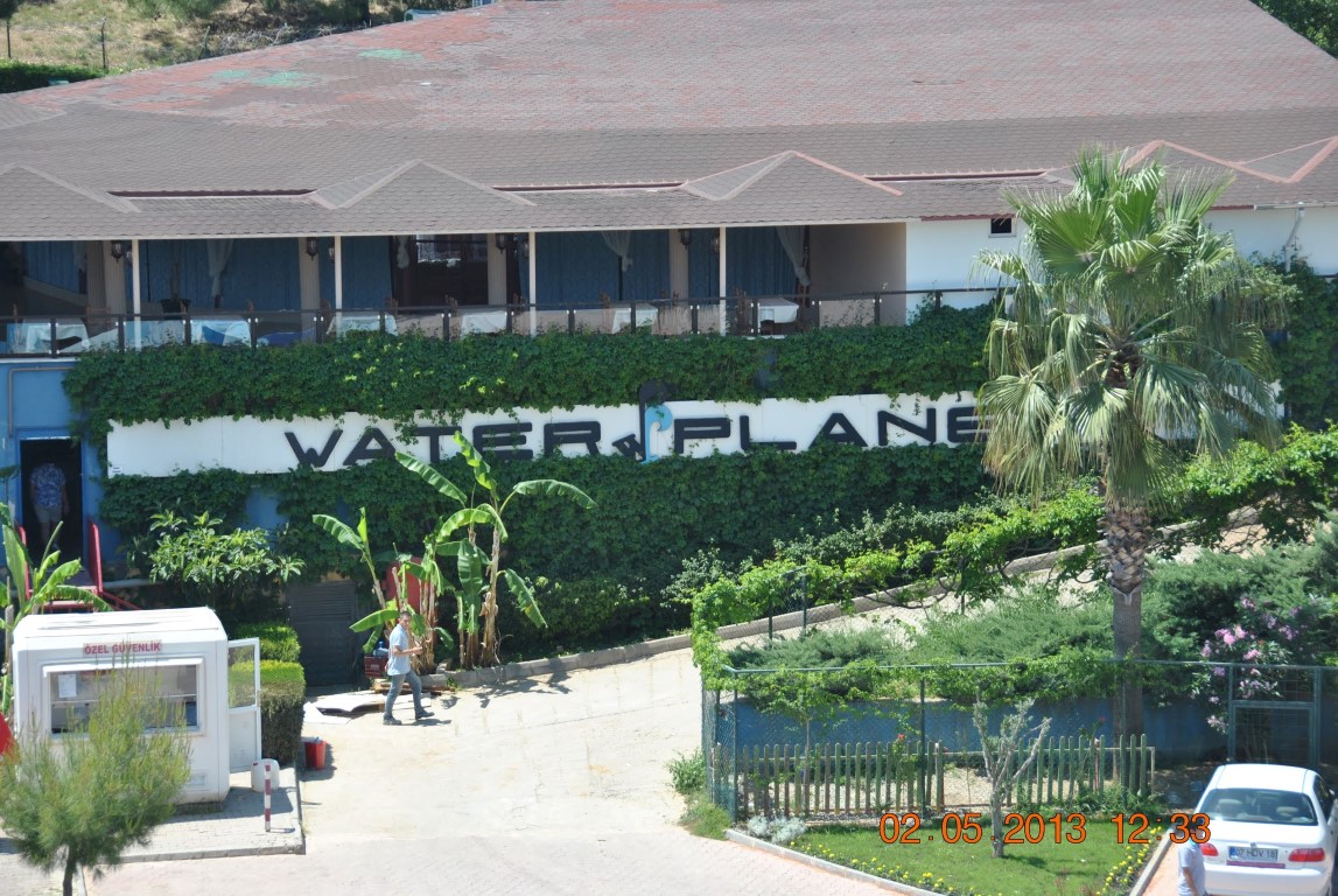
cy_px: 448
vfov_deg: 12.2
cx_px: 669
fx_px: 4187
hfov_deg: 18.2
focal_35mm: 112
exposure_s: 1/500
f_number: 5.6
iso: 180
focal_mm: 75
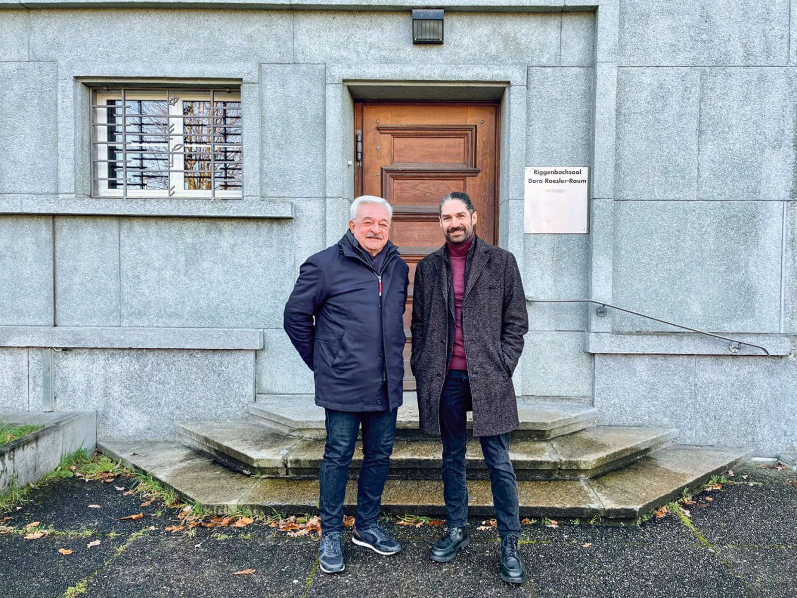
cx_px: 398
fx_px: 599
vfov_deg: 53.1
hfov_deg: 67.3
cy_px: 299
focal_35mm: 26
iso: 40
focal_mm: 5.1
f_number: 1.6
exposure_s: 1/236
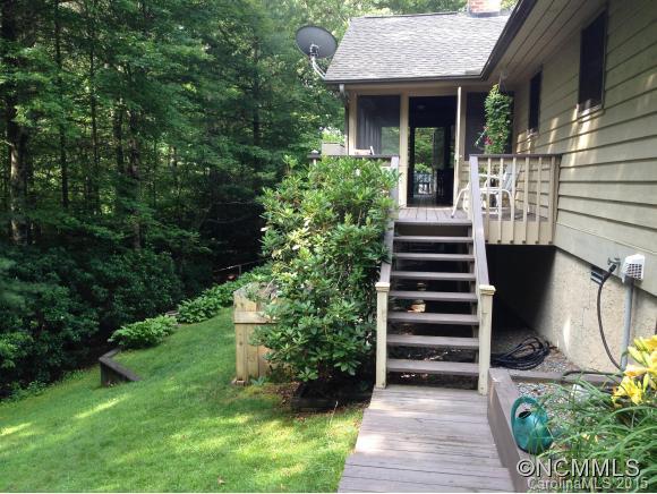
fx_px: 627
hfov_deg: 55.3
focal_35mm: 33
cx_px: 328
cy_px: 247
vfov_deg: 43.0
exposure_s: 1/120
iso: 64
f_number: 2.4
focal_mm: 4.12
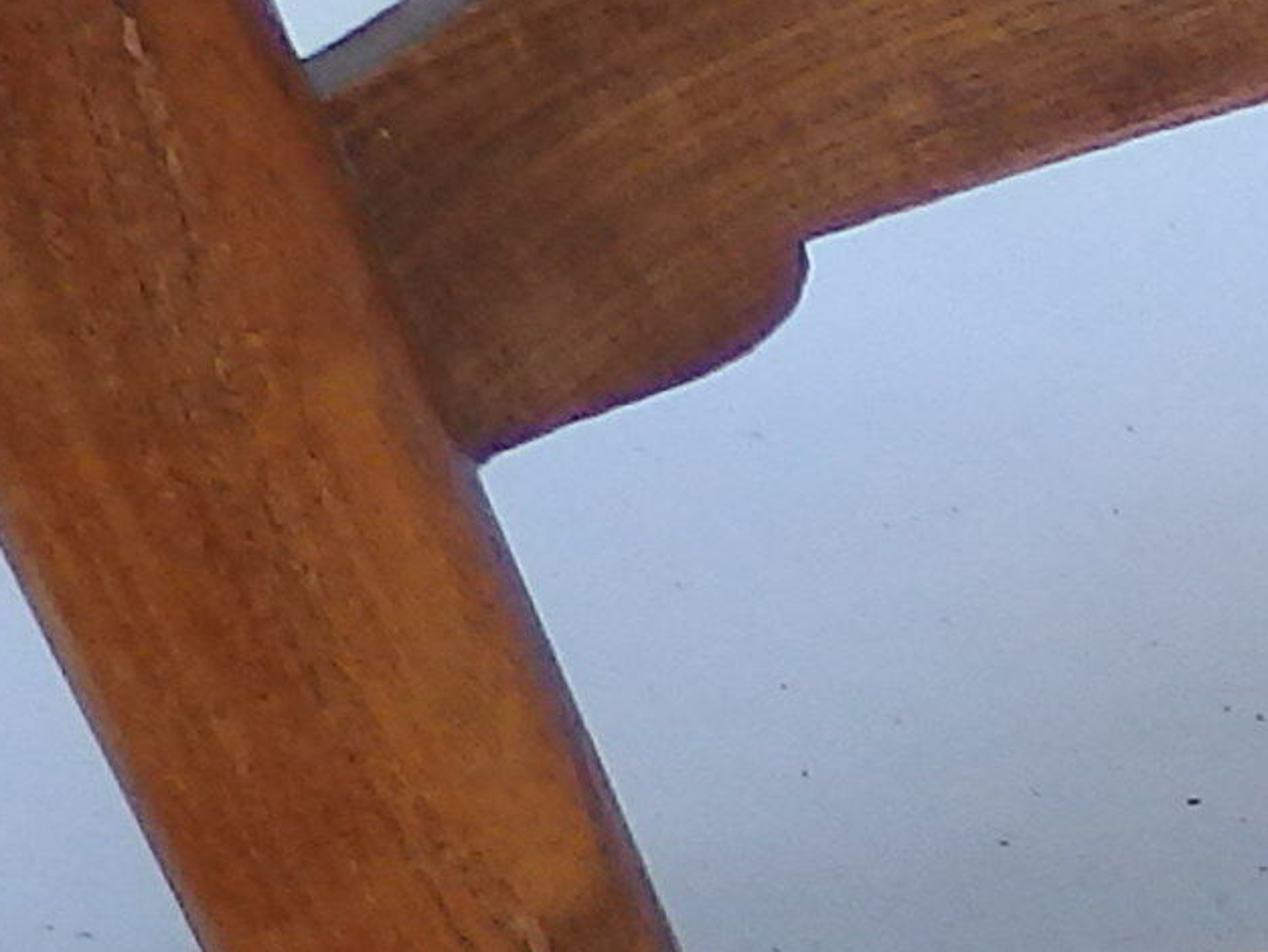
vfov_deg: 7.4
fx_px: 6743
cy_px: 2483
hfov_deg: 8.5
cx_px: 4090
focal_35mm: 184
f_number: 3
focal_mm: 4.5
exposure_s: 1/100
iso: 125
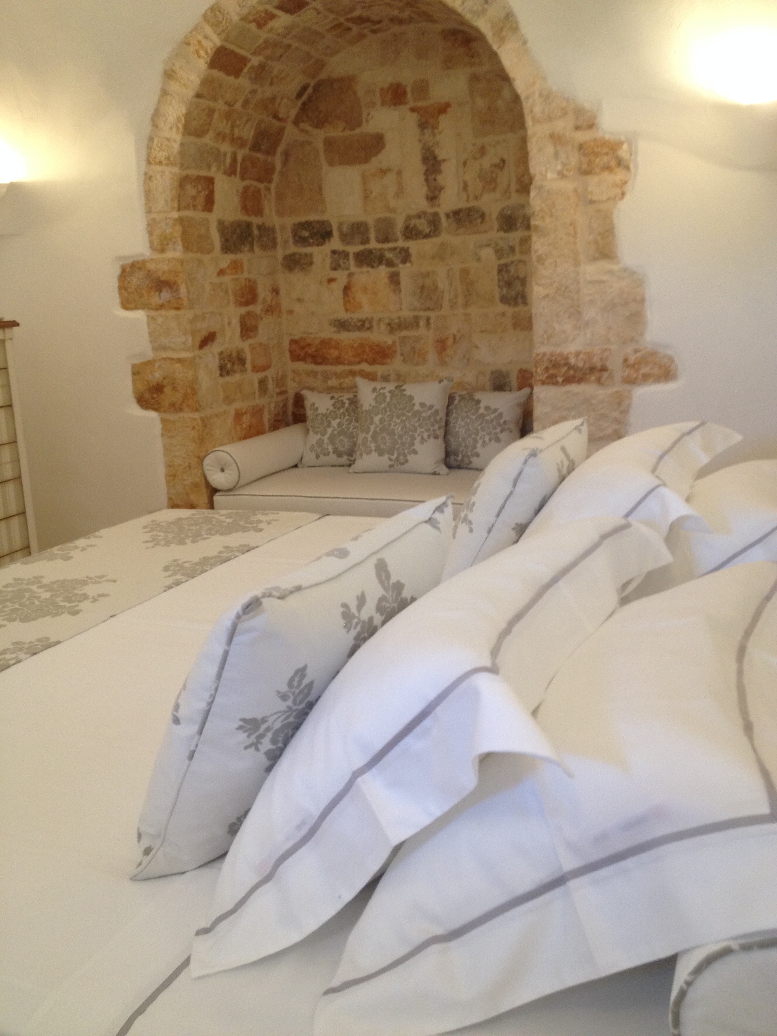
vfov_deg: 52.6
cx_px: 388
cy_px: 518
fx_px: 1047
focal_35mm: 35
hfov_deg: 40.7
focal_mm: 4.28
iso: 100
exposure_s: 1/20
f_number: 2.4
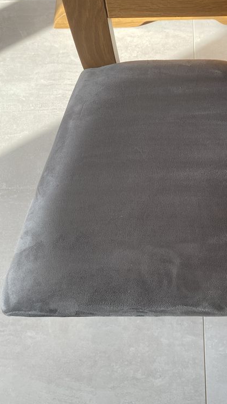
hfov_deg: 30.6
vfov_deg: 52.6
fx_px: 407
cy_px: 176
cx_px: 174
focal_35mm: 38
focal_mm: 4.25
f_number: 1.8
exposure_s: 1/122
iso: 40
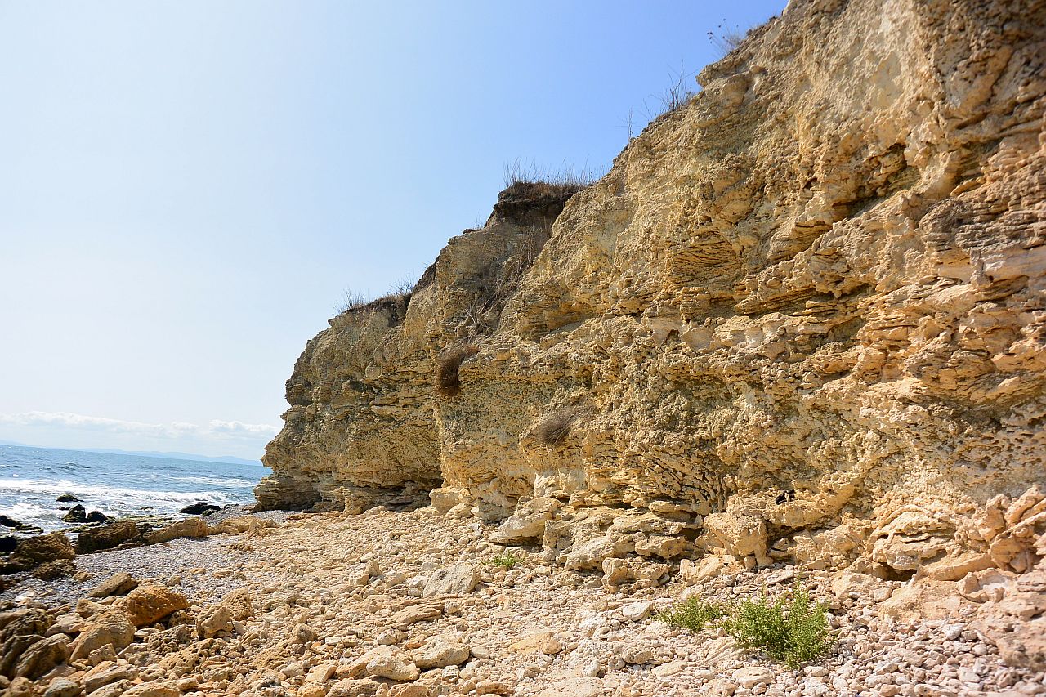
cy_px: 348
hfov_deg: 67.4
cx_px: 523
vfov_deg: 47.9
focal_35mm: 27
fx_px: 784
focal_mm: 10
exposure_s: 1/1600
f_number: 5.6
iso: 160
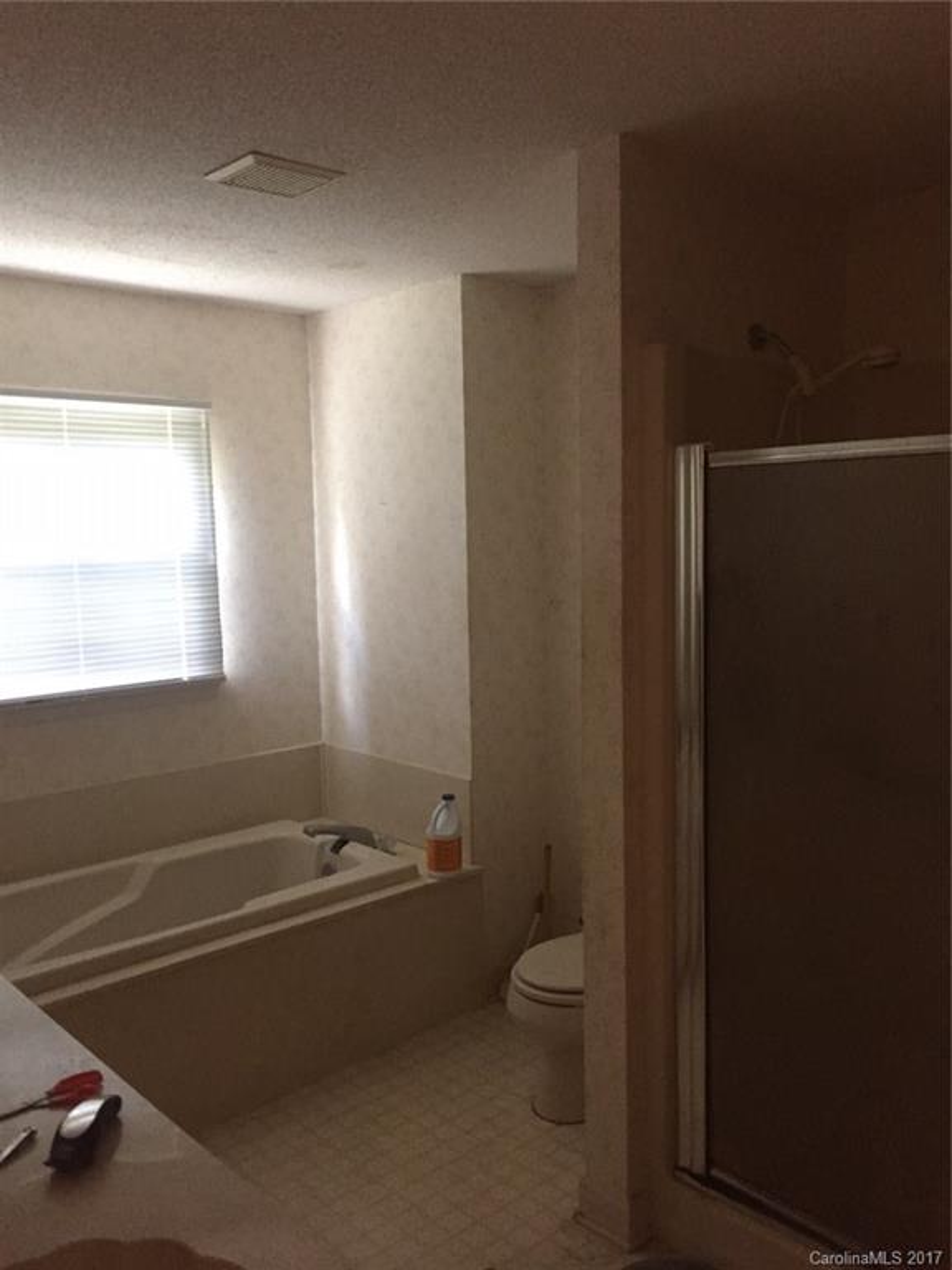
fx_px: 1063
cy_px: 635
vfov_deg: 61.7
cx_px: 476
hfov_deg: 48.2
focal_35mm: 29
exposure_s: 1/20
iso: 250
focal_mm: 4.15
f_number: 2.2
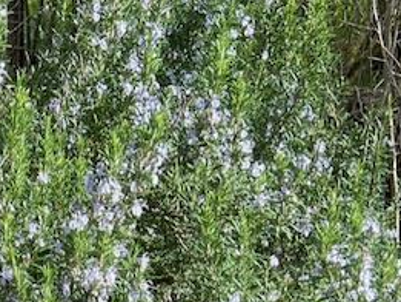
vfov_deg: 13.3
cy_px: 515
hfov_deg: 18.5
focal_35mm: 102
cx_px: -35
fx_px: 1182
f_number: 1.5
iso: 50
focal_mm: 5.7
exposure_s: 1/902
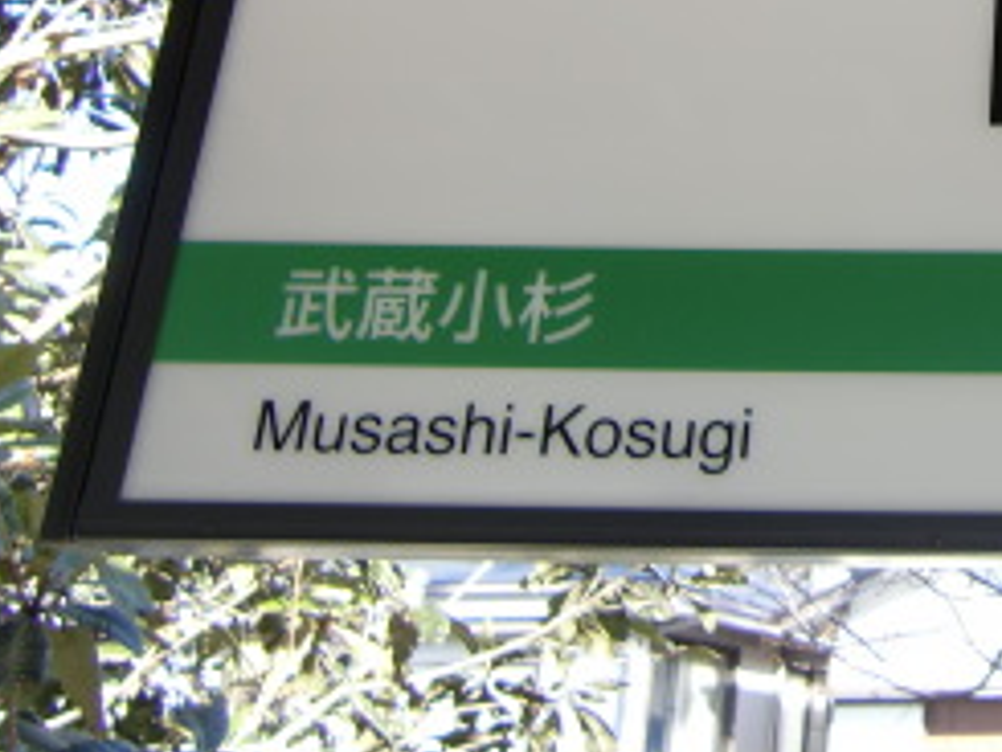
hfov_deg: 23.8
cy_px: -114
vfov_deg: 19.2
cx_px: 1268
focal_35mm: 73
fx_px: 2114
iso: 64
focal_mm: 4.9
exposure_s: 1/125
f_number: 2.6
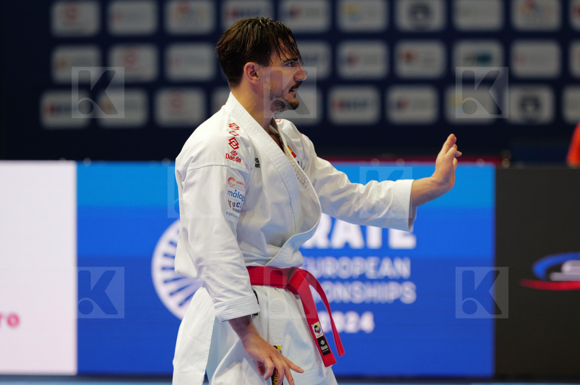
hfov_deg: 8.8
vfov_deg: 5.8
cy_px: 192
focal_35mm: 235
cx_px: 290
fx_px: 3780
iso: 1000
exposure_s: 1/500
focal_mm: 155
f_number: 2.8
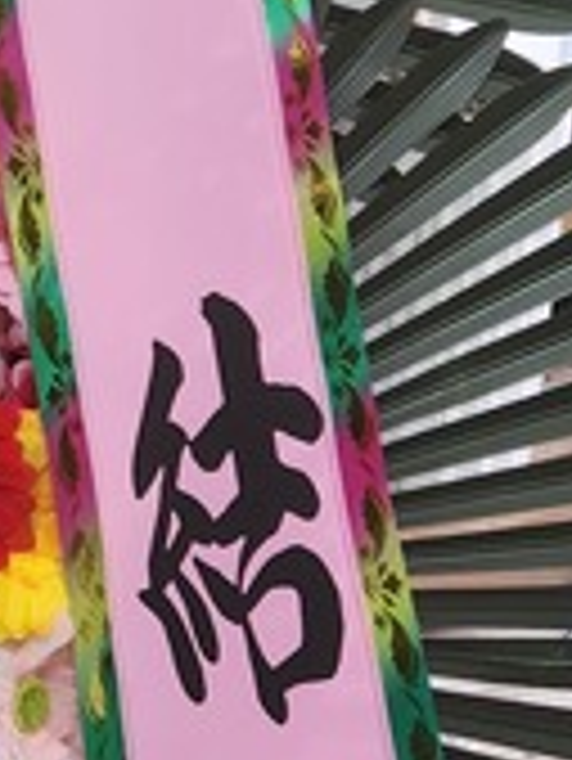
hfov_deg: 12.6
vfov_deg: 17.8
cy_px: 121
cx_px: -410
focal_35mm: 109
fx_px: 2398
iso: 160
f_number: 1.8
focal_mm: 5.4
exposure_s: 1/120
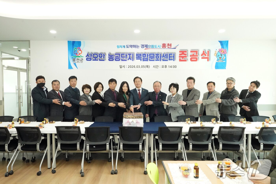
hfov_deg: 76.1
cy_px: 92
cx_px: 138
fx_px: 176
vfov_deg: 55.1
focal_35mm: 23
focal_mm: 23
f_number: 11
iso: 12800
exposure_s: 1/250
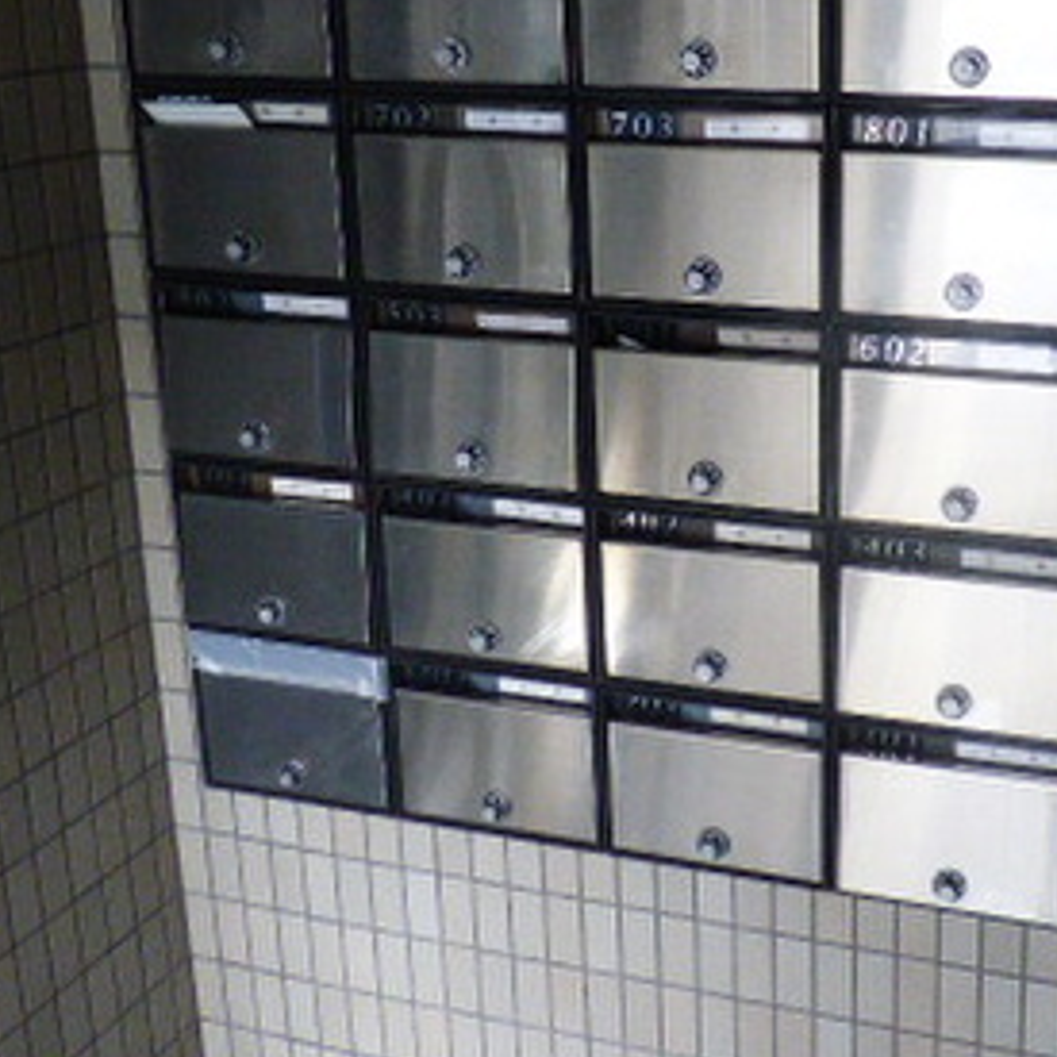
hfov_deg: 36.8
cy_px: 386
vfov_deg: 37.3
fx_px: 1555
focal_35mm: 45
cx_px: 773
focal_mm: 3.58
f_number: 2.8
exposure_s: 1/25
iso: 400
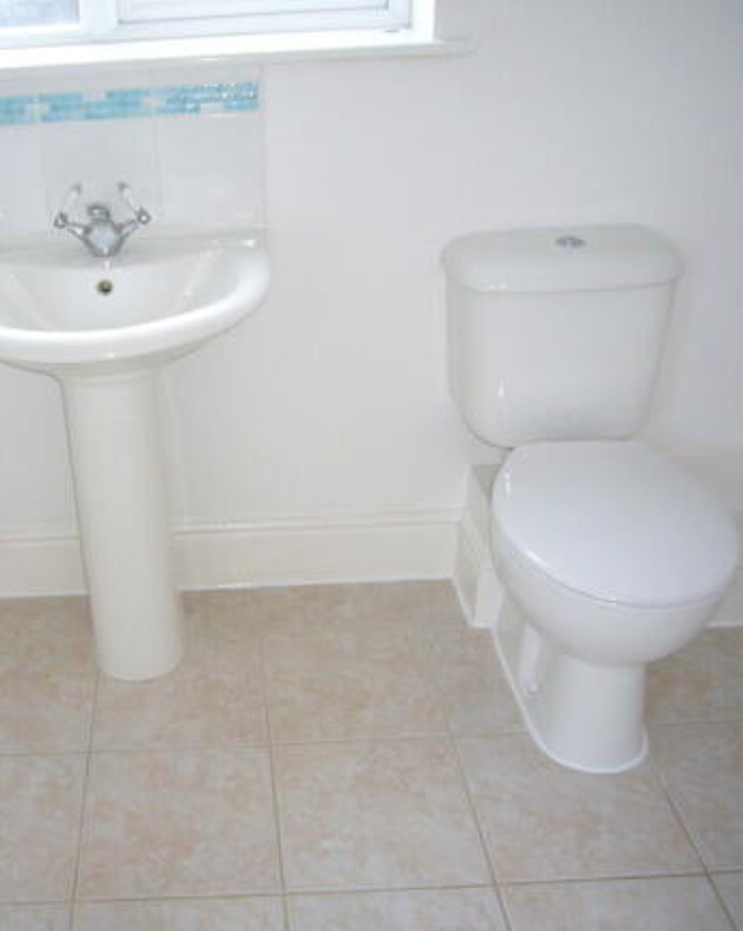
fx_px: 1018
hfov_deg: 38.9
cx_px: 174
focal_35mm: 37
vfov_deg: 49.1
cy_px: 470
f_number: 2.8
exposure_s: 1/30
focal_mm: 4.6
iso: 125
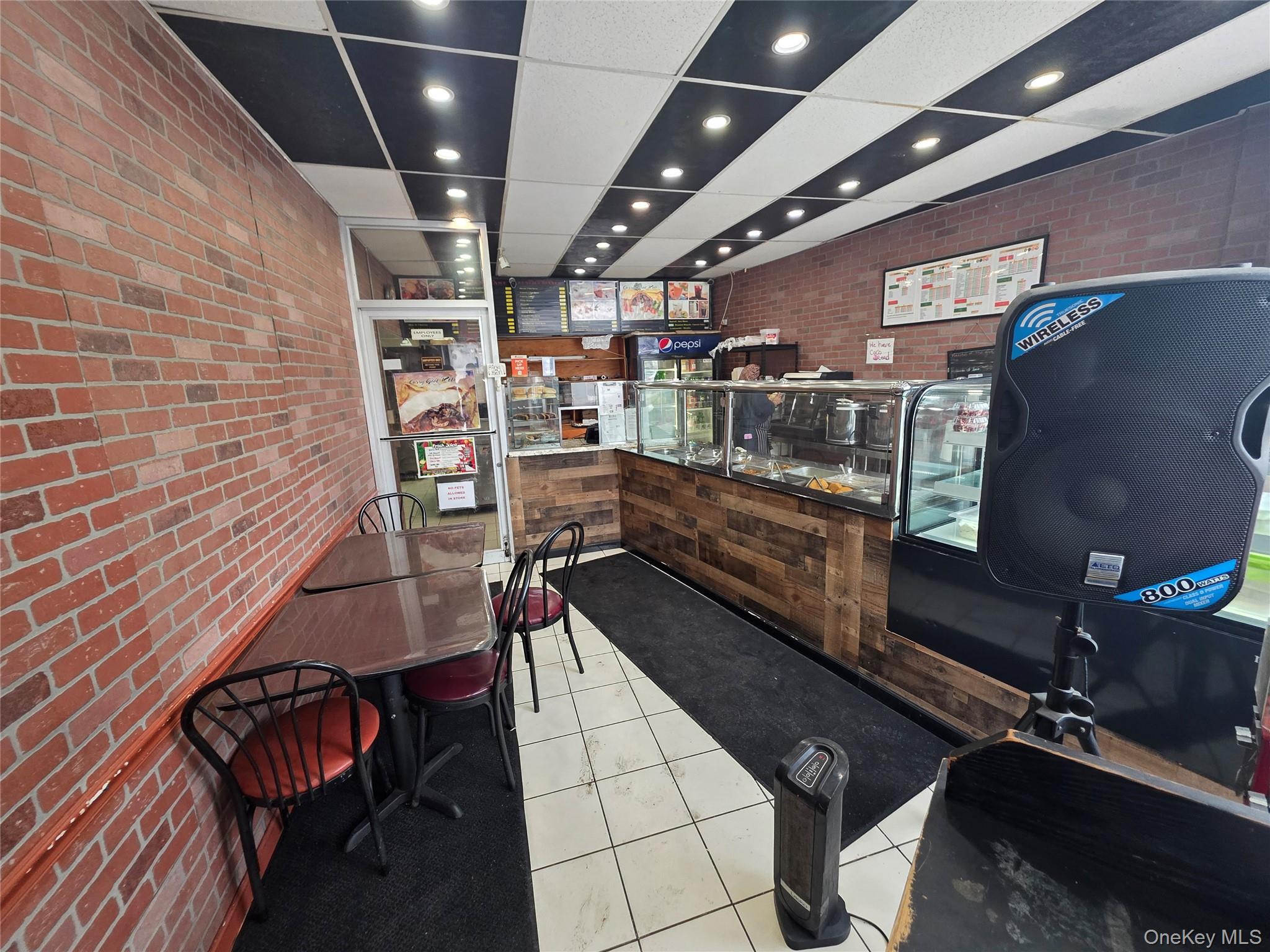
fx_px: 477
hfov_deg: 106.2
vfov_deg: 89.9
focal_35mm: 13
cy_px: 476
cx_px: 635
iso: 200
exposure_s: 1/120
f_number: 1.9
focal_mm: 2.2
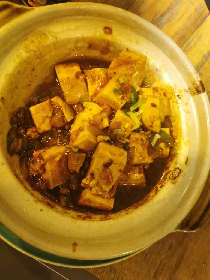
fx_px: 218
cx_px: 105
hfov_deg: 51.4
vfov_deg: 65.3
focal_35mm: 27
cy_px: 140
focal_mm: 5.58
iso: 800
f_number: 1.8
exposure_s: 1/20
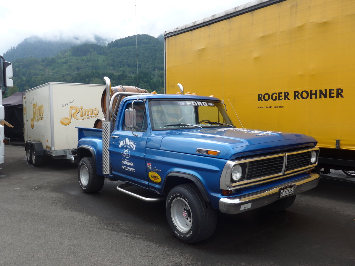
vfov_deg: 48.2
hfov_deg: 61.7
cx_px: 178
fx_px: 297
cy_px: 133
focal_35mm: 29
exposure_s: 1/500
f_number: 2.8
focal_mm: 6
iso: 80
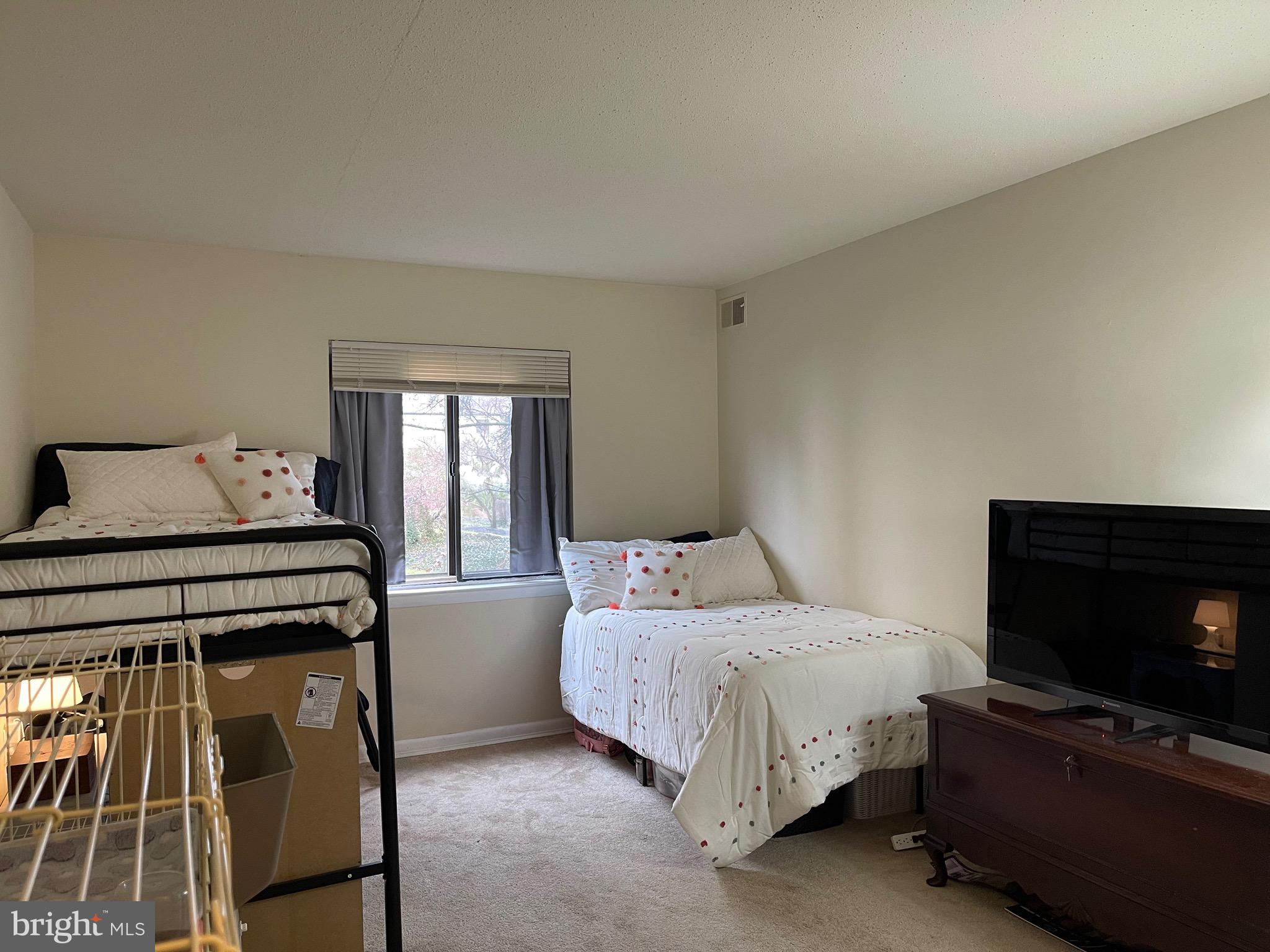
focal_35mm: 25
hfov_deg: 69.4
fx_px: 917
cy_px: 476
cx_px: 635
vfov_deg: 54.9
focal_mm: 5.1
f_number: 1.6
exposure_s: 1/60
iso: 160
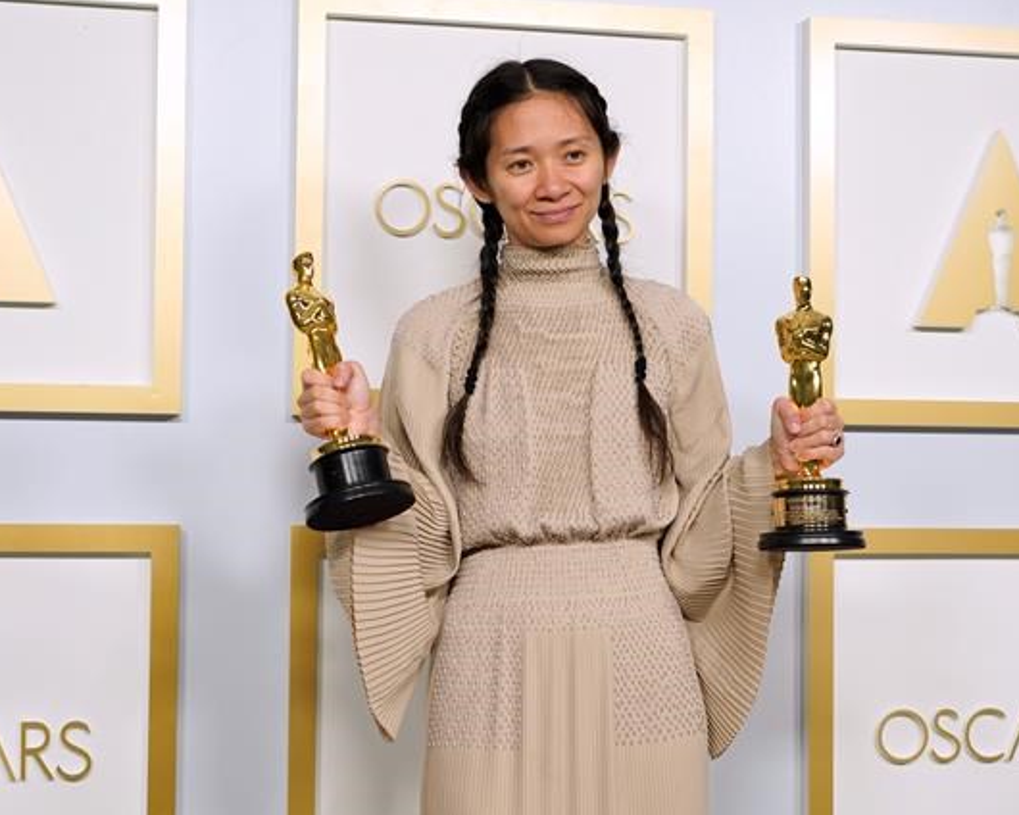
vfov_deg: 22.2
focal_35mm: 69
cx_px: 577
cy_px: 408
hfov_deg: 27.5
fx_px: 2081
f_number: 5
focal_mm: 60
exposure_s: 1/640
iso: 1600
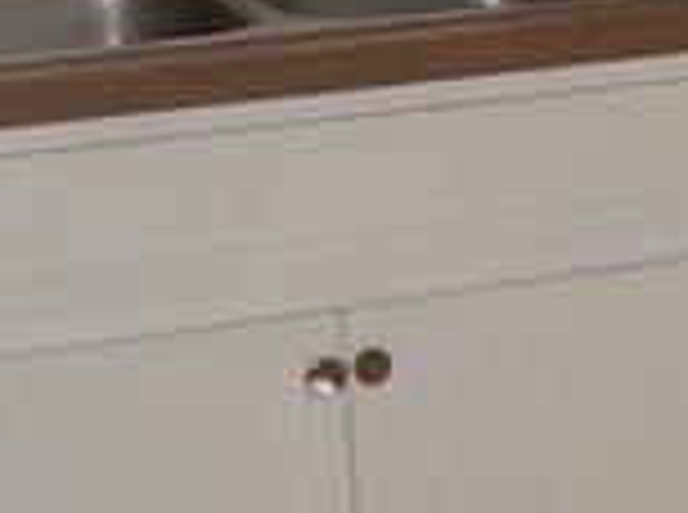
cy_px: 153
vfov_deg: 9.2
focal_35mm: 161
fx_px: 3192
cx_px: 1291
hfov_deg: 11.3
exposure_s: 1/30
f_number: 2.8
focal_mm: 4.3
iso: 200
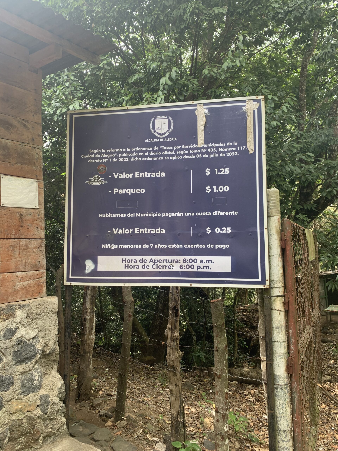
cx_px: 169
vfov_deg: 67.3
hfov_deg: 53.1
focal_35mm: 26
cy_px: 226
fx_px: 338
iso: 25
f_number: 1.8
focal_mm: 4.25
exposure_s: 1/122
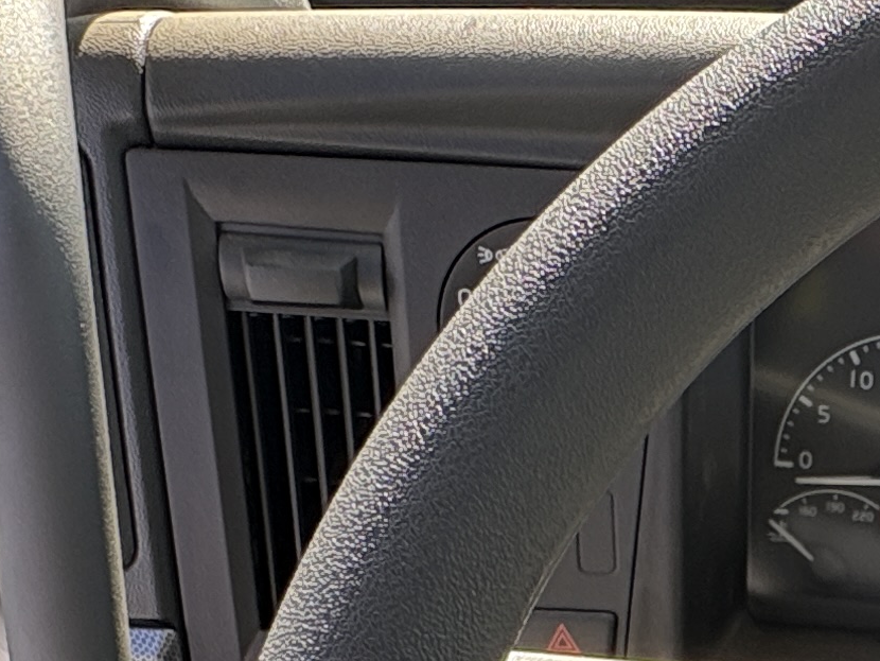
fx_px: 1729
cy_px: 975
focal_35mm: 68
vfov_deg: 19.1
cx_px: 1099
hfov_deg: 25.2
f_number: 2.2
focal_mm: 2.22
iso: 64
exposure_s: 1/133
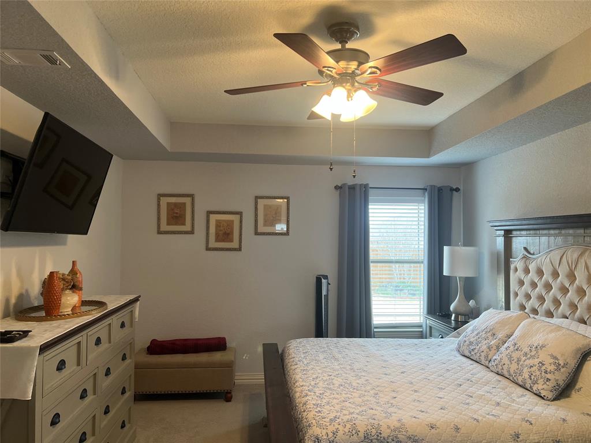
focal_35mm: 26
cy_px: 222
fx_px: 444
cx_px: 296
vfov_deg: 53.1
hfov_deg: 67.3
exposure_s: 1/60
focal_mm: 5.7
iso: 80
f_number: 1.5
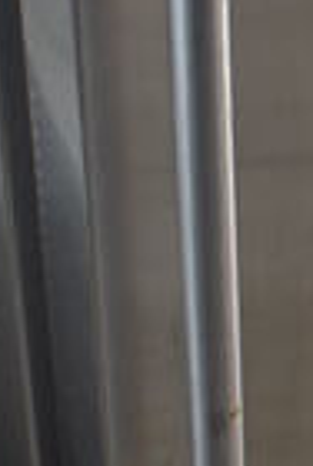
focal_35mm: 176
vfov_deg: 11.1
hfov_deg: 7.7
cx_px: 433
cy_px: -278
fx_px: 2284
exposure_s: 1/250
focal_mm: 18
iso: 720
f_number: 3.5
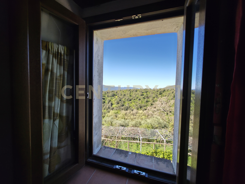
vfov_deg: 89.9
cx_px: 122
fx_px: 92
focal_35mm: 13
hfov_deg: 106.2
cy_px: 92
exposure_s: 1/1064
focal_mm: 2.2
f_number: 1.9
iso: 20
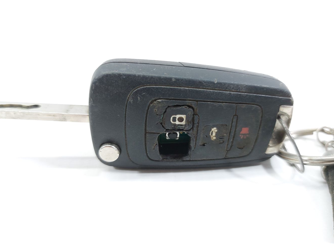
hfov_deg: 69.4
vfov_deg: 54.9
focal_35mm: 25
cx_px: 172
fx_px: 241
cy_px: 127
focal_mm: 5.23
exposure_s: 1/50
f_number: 1.8
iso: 125
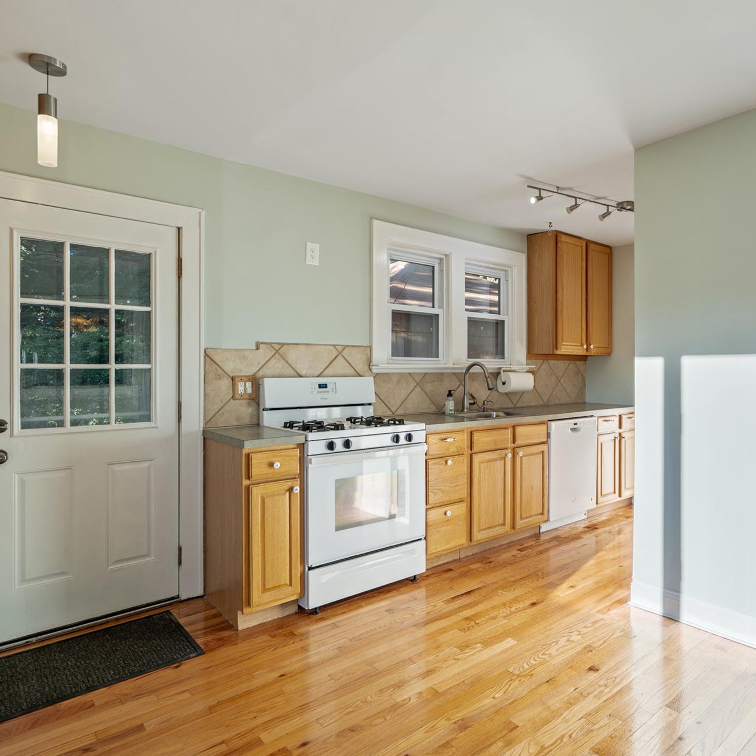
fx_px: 519
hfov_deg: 71.1
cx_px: 467
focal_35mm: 21
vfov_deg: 72.1
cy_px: 381
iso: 64
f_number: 5.6
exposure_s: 1/10
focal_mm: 16
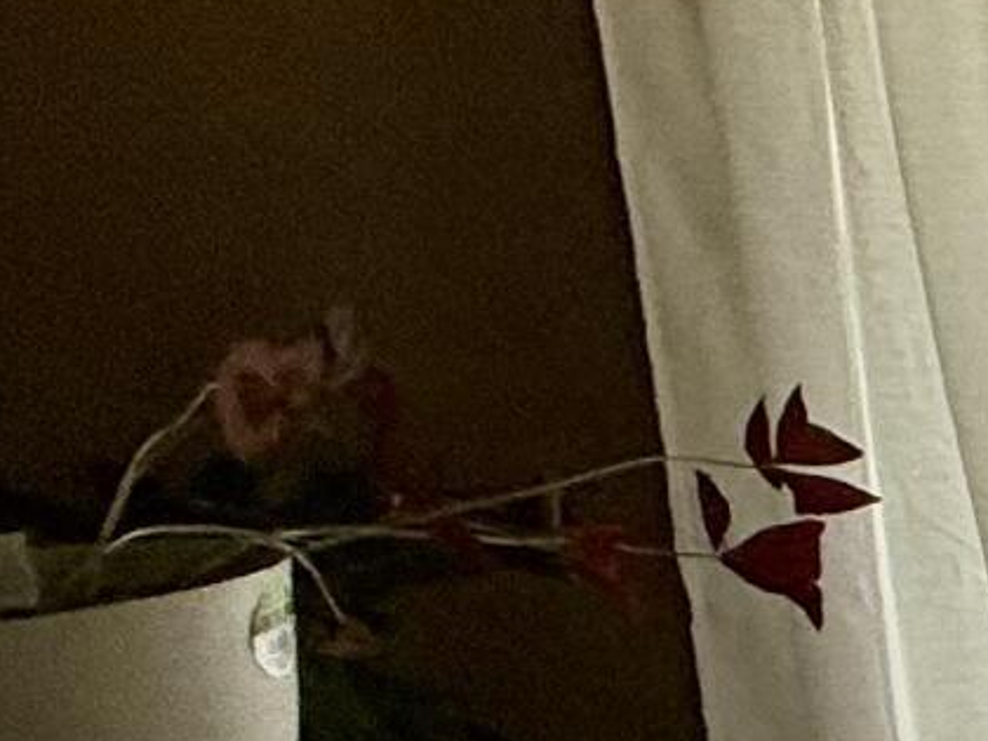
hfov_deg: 10.6
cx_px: 3171
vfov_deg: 14.8
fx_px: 2854
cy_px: 510
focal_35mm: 100
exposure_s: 1/120
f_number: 2.2
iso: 50
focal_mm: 2.22
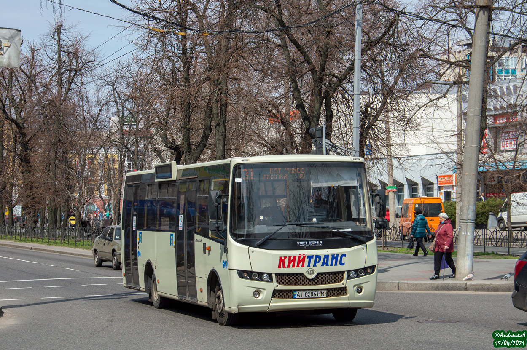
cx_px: 264
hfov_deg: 27.0
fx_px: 1097
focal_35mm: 75
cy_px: 175
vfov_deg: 18.1
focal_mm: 50
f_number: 8
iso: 100
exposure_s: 1/640
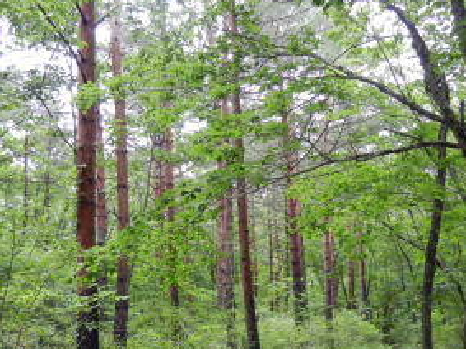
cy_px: 244
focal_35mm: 53
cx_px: 252
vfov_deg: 27.3
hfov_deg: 36.2
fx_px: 713
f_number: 3.5
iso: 160
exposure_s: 1/105
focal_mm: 5.4
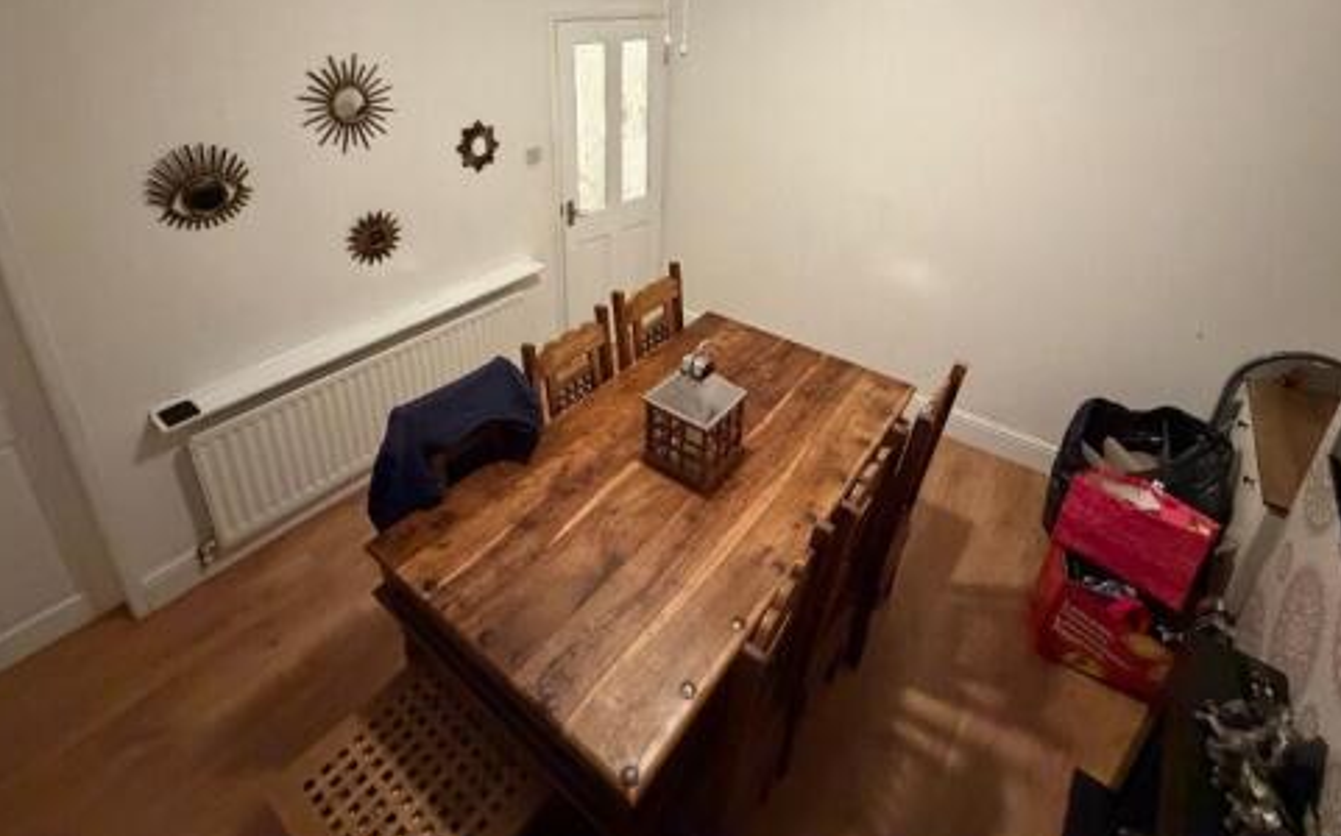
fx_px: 657
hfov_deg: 91.1
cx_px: 648
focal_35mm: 18
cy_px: 238
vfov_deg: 62.2
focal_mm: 2.22
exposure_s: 1/50
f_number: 2.2
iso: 1000
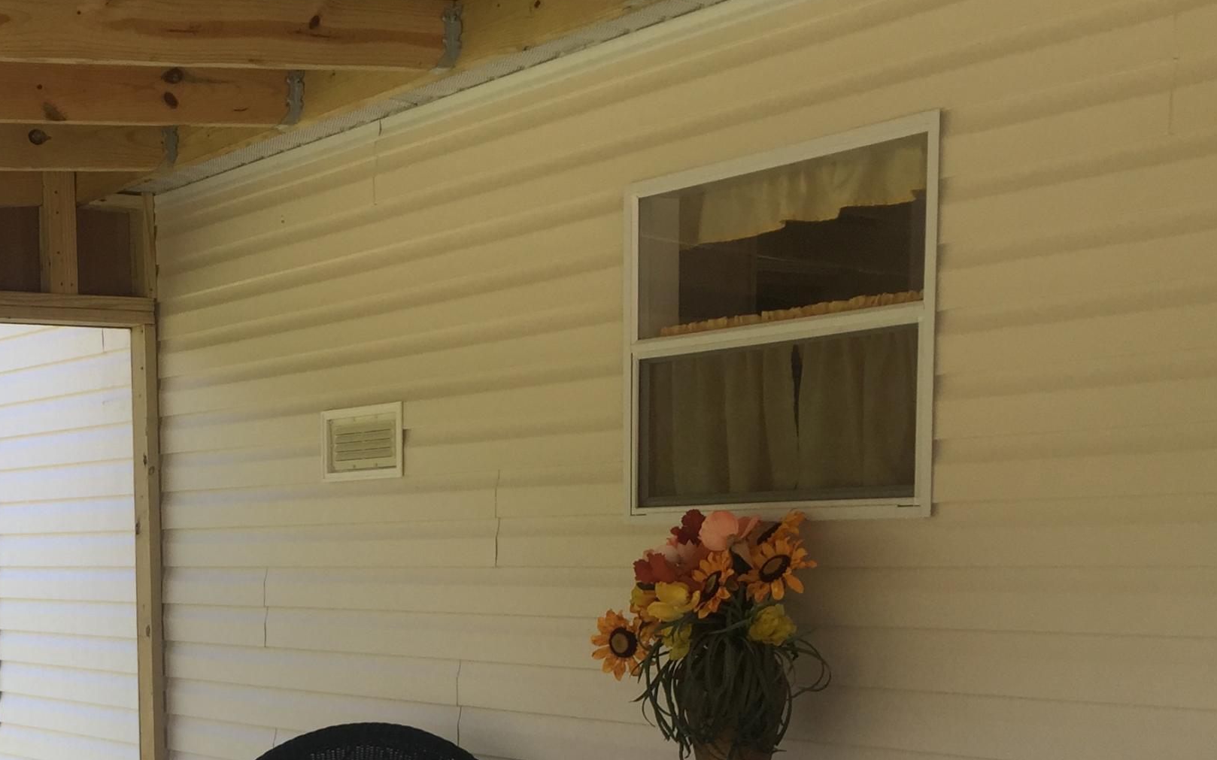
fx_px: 1890
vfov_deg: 21.8
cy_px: 777
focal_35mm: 57
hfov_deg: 34.5
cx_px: 230
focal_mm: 4.15
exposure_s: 1/151
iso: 32
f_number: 2.2
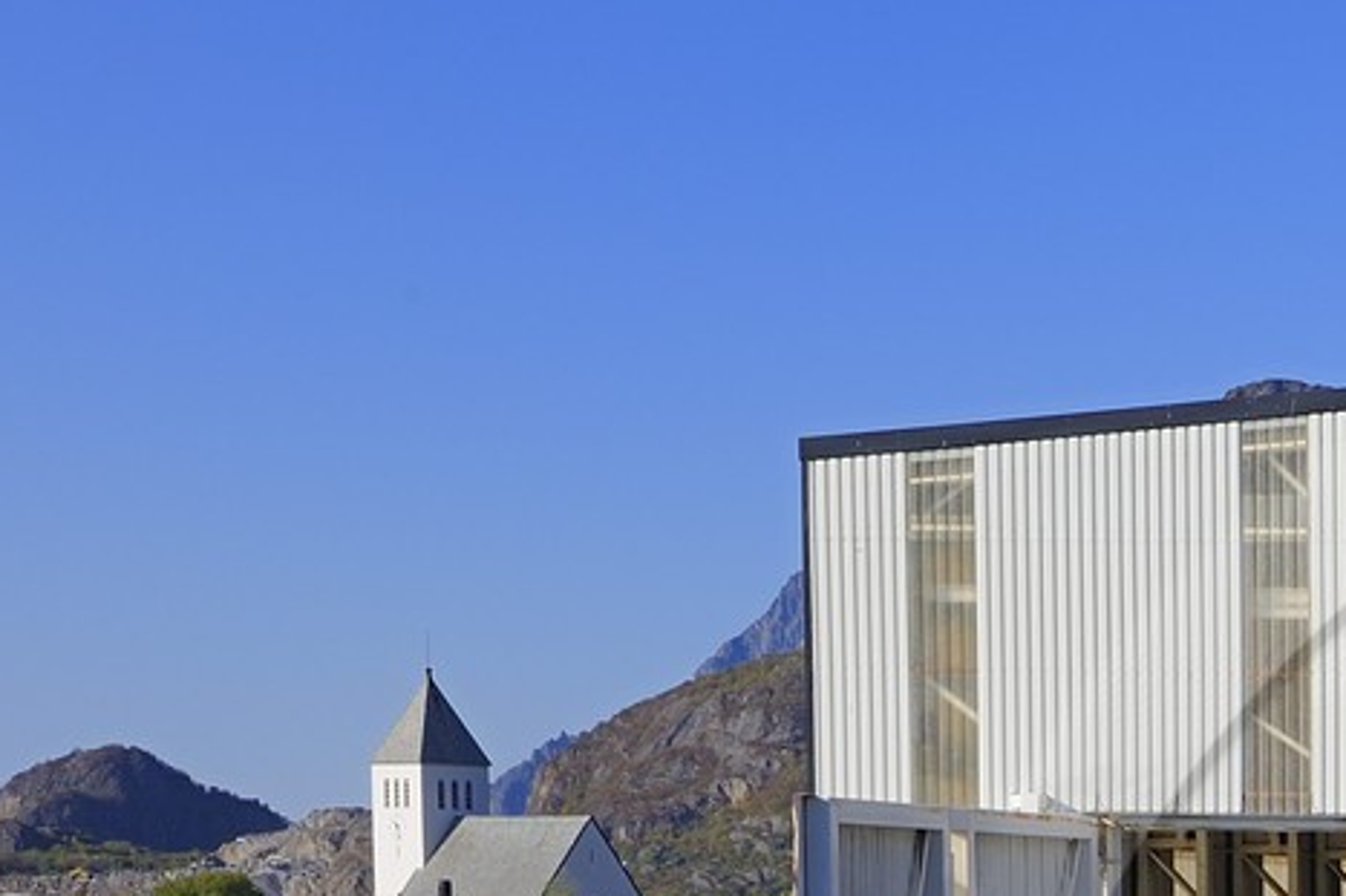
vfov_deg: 9.7
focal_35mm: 137
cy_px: 1406
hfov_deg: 14.0
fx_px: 5120
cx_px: 2043
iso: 200
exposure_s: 1/160
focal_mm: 40
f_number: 14
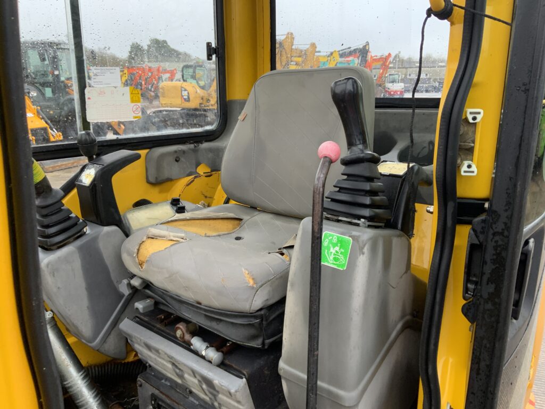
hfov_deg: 61.7
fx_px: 457
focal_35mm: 29
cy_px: 204
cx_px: 272
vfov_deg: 48.2
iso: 40
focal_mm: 3
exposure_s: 1/122
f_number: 1.8
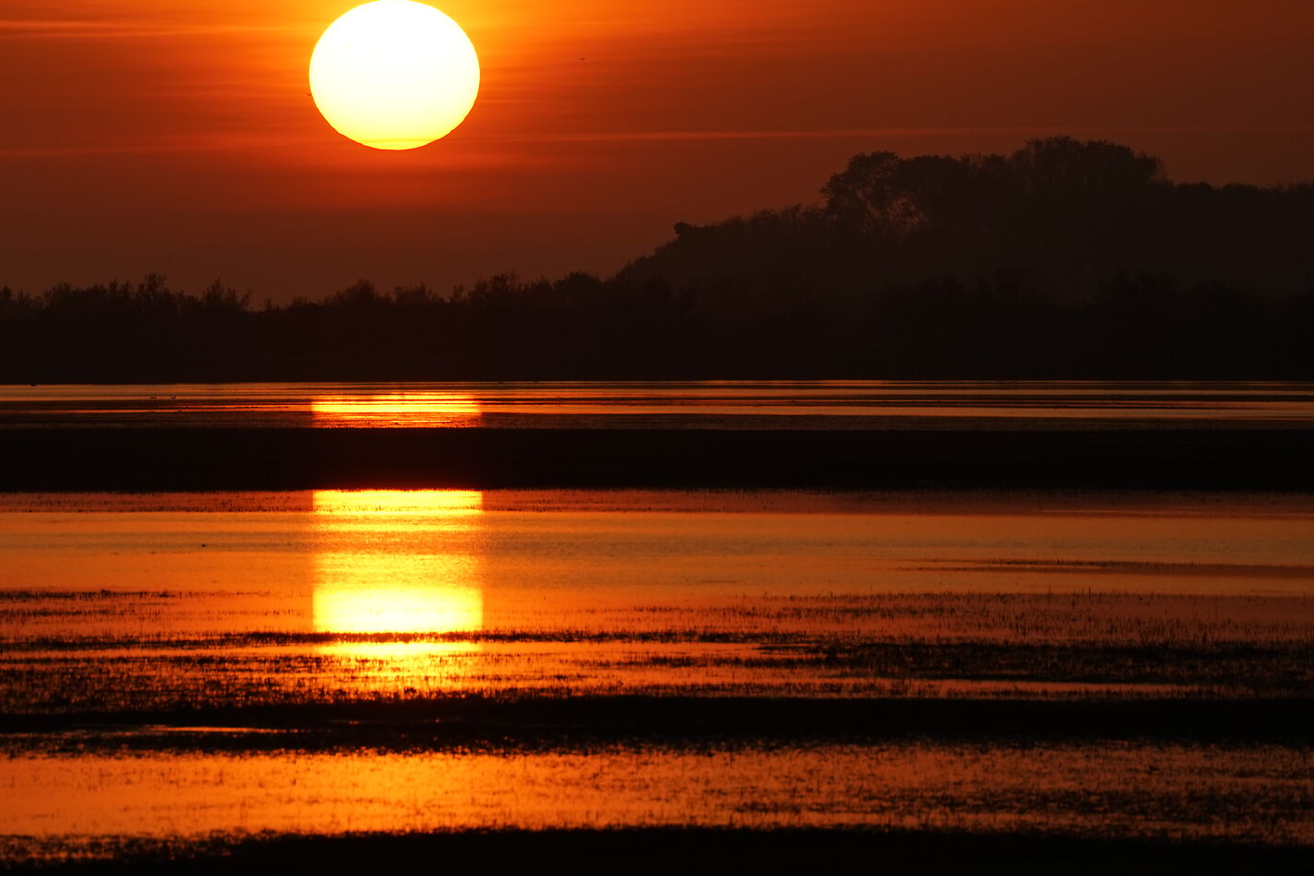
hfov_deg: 4.1
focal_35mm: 509
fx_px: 18575
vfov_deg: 2.7
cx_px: 384
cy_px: 166
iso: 100
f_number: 9
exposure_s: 1/640
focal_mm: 300
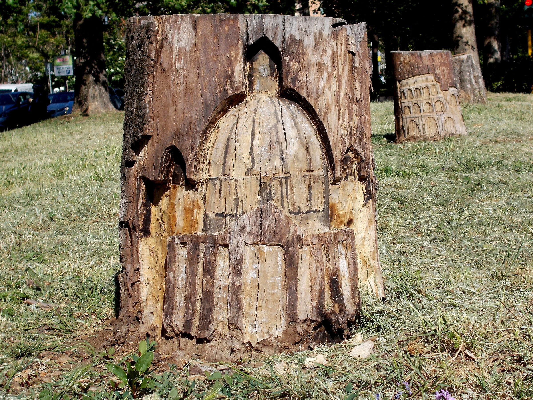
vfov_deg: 19.4
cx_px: 266
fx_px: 1170
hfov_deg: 25.7
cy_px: 200
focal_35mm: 76
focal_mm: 13.5
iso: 100
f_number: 5.8
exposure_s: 1/500
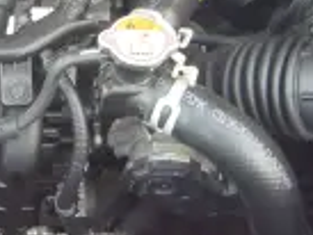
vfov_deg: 11.1
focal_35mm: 131
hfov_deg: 14.9
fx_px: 1186
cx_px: 43
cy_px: -66
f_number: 2.8
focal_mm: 4.6
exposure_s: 1/20
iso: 100
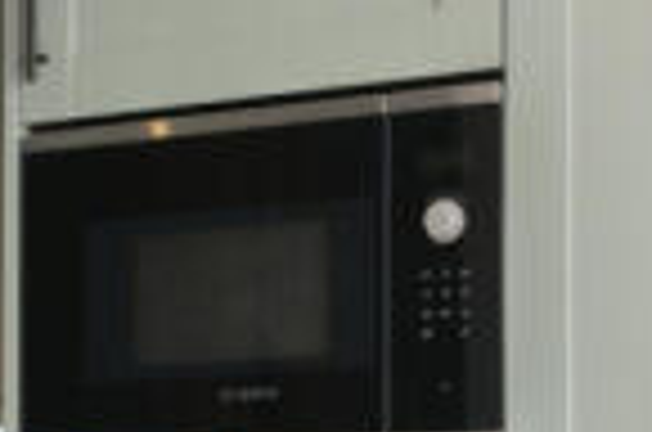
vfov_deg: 9.9
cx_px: 139
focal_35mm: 136
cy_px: 531
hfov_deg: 15.0
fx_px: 2458
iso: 200
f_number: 16
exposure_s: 1/1.67
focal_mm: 30
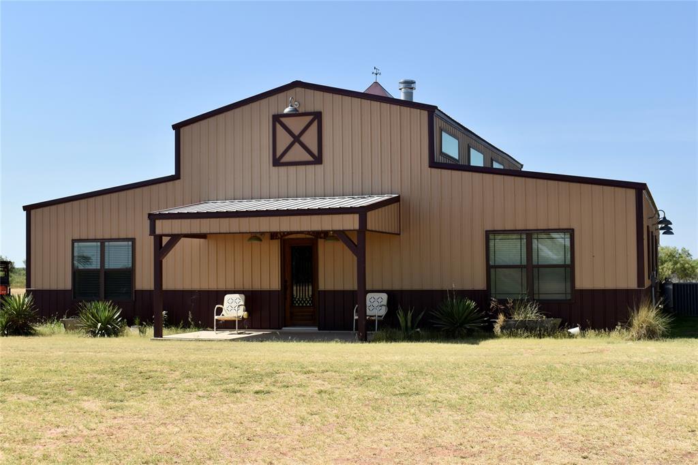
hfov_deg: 42.3
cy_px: 232
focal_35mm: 46
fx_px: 901
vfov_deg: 28.9
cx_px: 349
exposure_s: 1/200
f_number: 10
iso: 100
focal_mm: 31
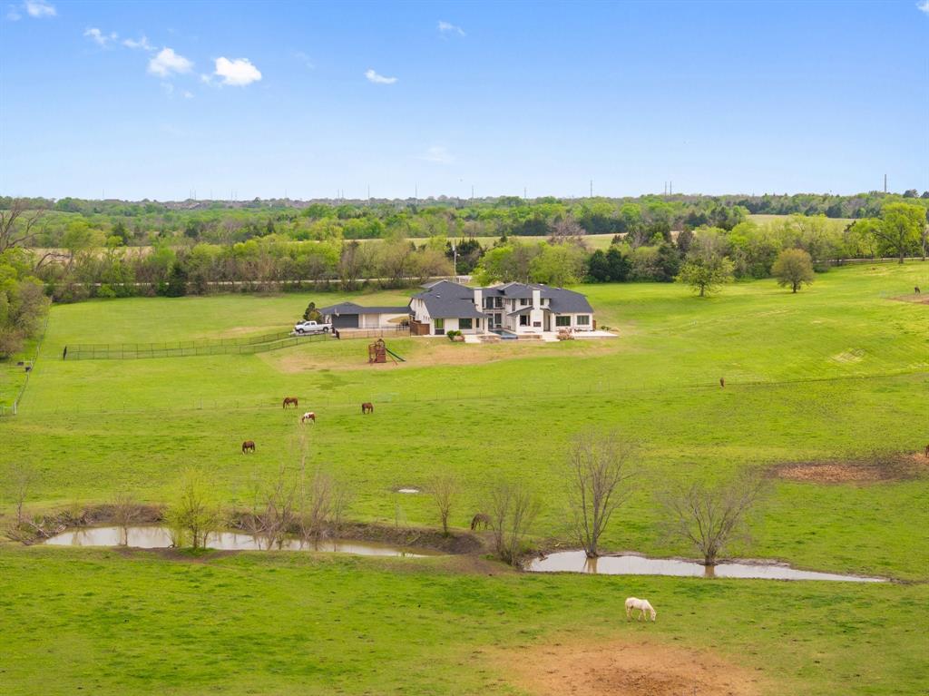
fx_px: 1878
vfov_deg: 21.0
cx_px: 464
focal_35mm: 70
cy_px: 348
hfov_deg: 27.8
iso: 100
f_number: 2.8
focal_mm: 19.35
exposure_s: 1/400
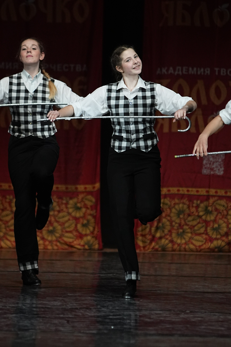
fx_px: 2599
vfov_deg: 7.6
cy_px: 174
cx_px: 116
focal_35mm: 270
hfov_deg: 5.1
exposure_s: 1/500
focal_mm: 180
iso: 4000
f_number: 2.8
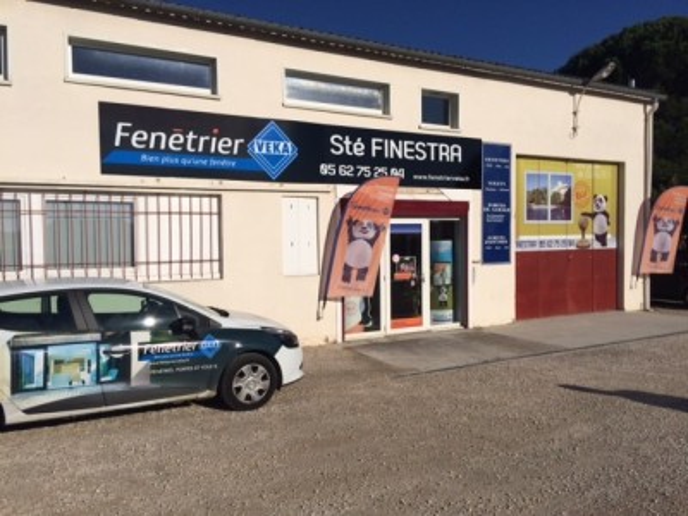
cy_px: 258
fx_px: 576
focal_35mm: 29
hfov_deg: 61.7
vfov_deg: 48.2
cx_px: 344
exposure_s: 1/8264
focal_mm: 4.15
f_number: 2.2
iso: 40
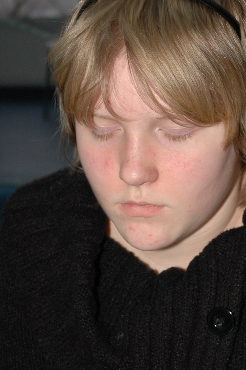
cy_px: 232
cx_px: 172
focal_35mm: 143
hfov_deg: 9.6
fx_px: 1467
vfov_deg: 14.3
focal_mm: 48
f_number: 5.6
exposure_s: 1/60
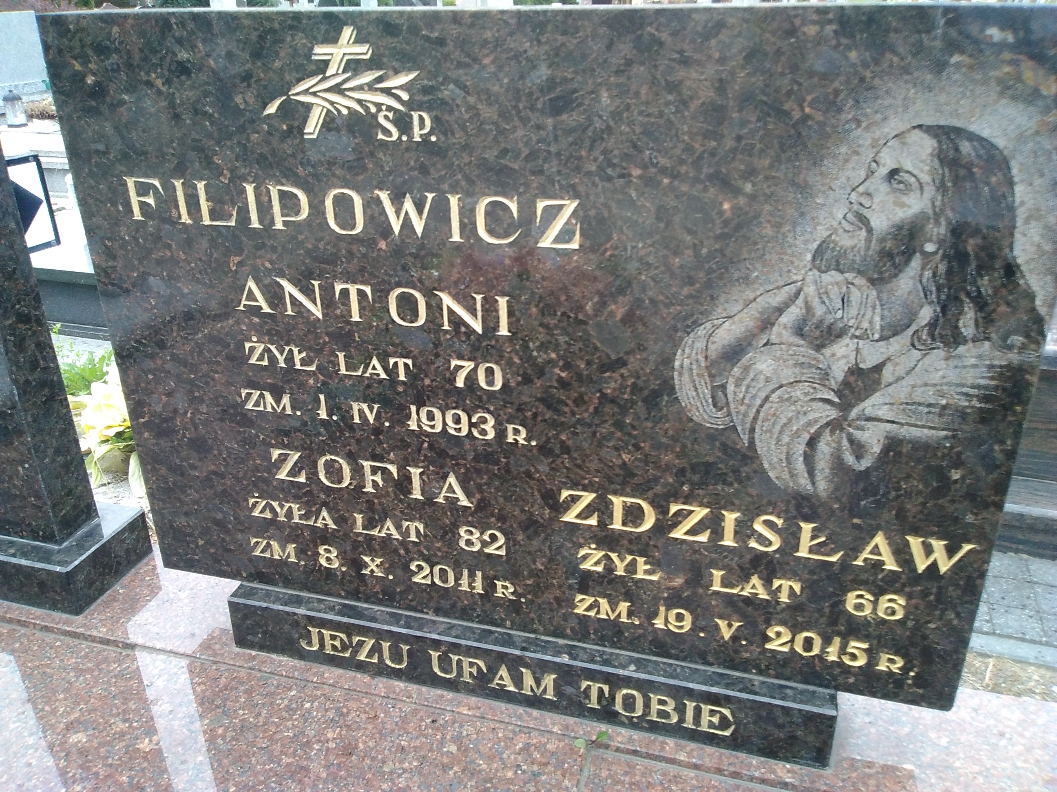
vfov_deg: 48.2
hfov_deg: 61.7
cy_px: 396
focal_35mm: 29
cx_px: 528
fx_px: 886
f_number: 2.4
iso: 131
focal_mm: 2.39
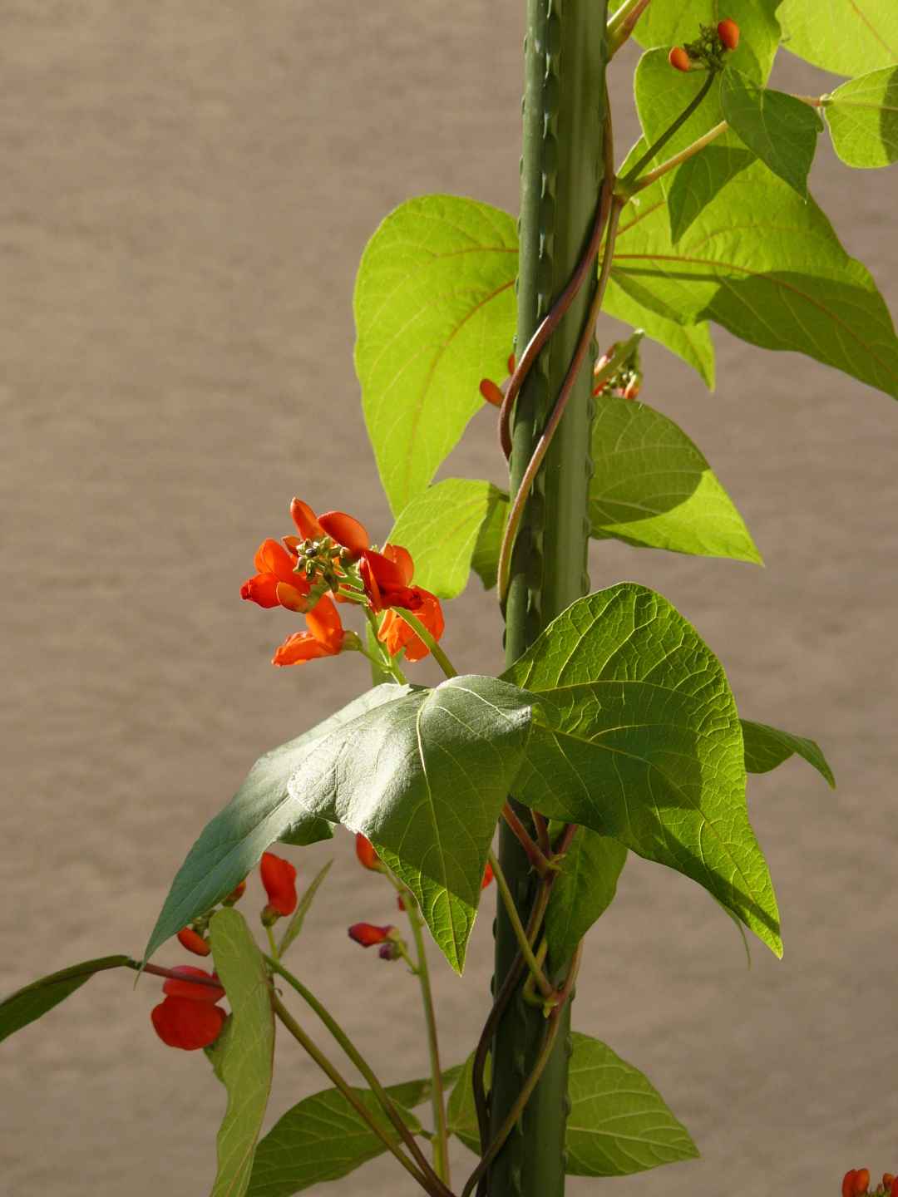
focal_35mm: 130
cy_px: 598
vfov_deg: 15.2
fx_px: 4497
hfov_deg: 11.4
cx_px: 449
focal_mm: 21.6
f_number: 3.6
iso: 100
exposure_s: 1/500
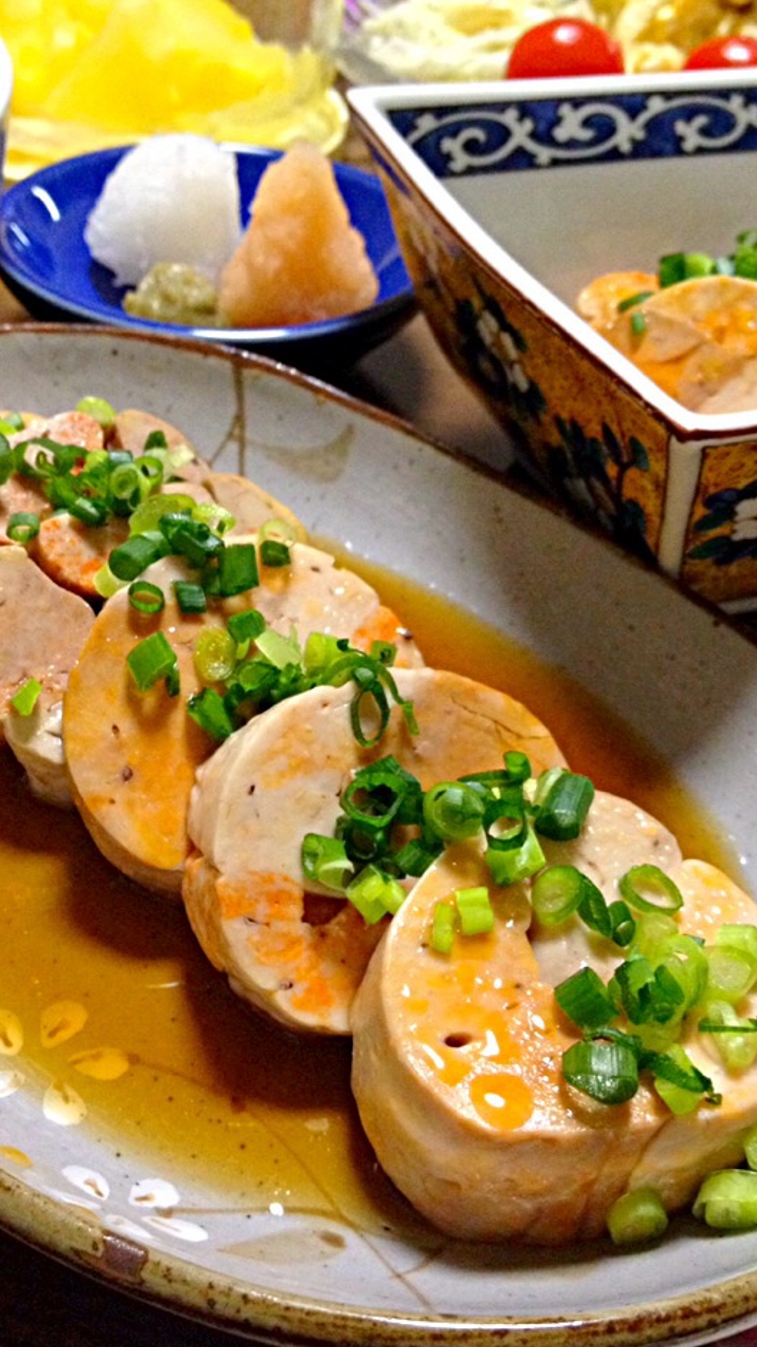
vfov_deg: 51.6
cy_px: 681
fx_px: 1392
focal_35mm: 39
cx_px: 368
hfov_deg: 30.4
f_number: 2.4
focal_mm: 4.28
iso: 320
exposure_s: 1/20
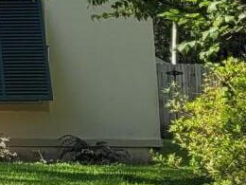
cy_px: -116
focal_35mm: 200
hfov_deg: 8.9
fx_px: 1421
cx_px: -360
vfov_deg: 7.3
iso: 40
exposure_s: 1/1265
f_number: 1.8
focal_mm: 5.4
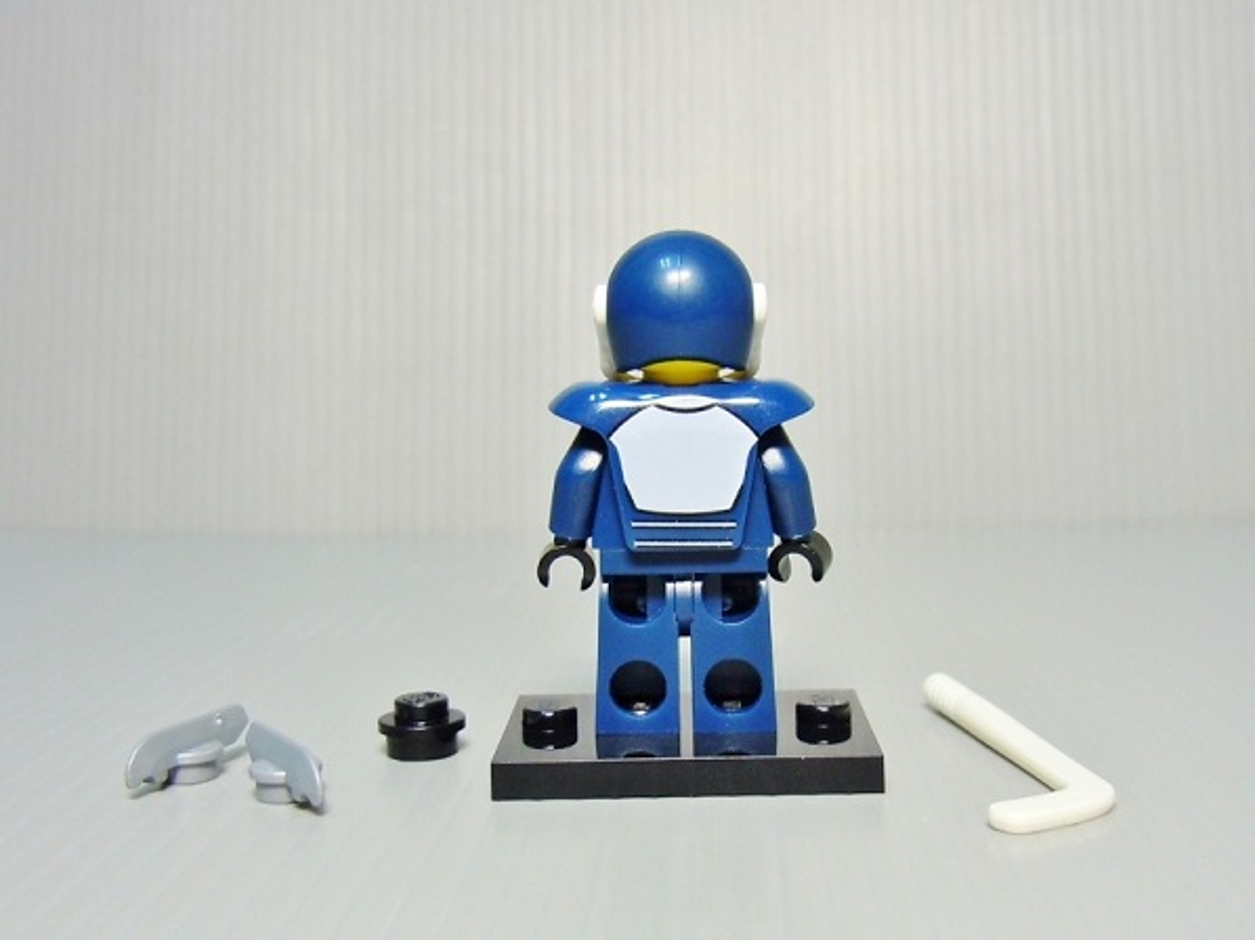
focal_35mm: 30
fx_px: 1087
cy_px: 470
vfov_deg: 46.8
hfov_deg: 60.0
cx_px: 628
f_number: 3.5
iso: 100
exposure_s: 1/10
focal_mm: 5.4
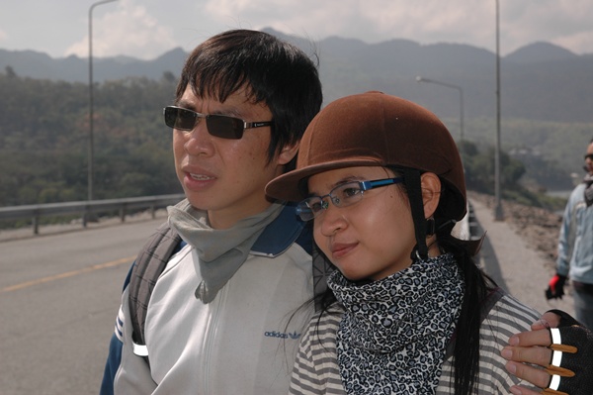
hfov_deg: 27.0
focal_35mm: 75
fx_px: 1234
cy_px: 198
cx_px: 296
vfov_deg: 18.2
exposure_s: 1/500
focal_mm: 50
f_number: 11
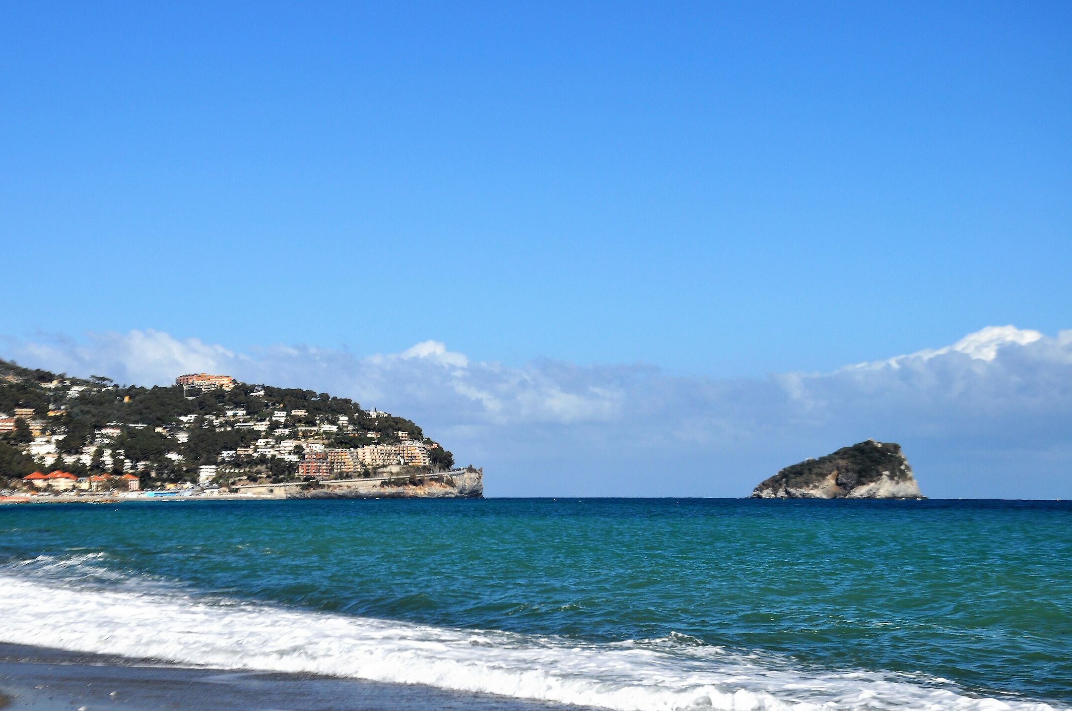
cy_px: 338
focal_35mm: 80
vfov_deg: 17.0
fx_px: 2379
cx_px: 513
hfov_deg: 25.4
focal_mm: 48
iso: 200
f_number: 9.5
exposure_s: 1/350
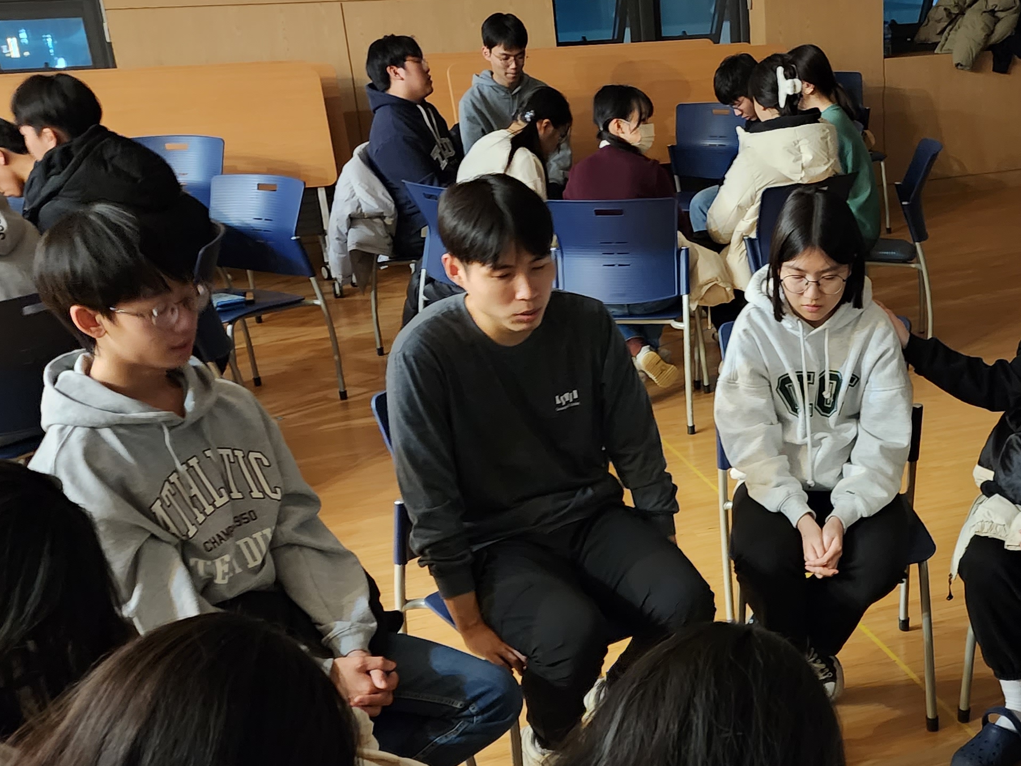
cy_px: 539
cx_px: 788
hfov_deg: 38.4
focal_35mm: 48
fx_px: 1416
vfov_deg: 29.9
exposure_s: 1/24
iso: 1000
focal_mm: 6.4
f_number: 1.8
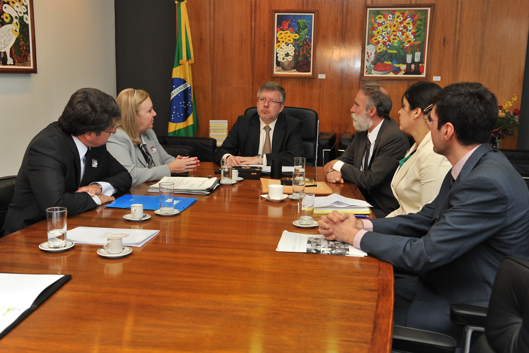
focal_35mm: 41
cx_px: 267
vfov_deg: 32.6
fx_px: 602
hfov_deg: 47.4
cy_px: 177
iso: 800
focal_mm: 40
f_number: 5.6
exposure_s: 1/60
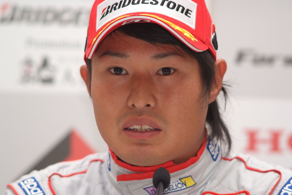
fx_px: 2190
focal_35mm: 270
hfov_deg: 7.6
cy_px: 98
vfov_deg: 5.1
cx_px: 146
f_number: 2.8
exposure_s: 1/250
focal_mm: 180
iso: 200
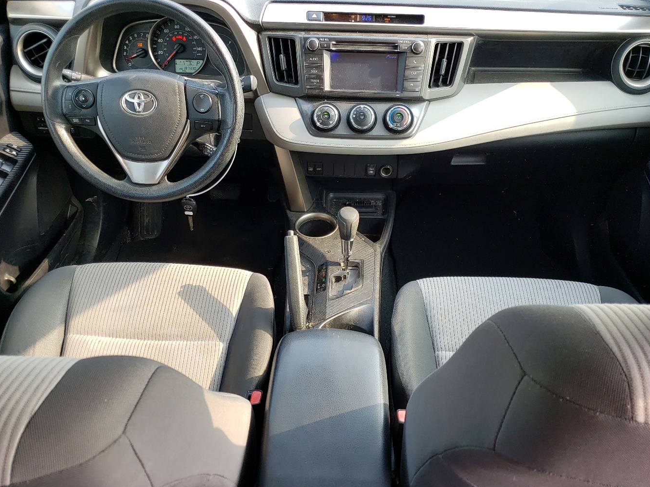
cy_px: 257
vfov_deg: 45.4
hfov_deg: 58.3
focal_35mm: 31
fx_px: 582
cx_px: 339
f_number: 1.5
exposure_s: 1/189
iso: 50
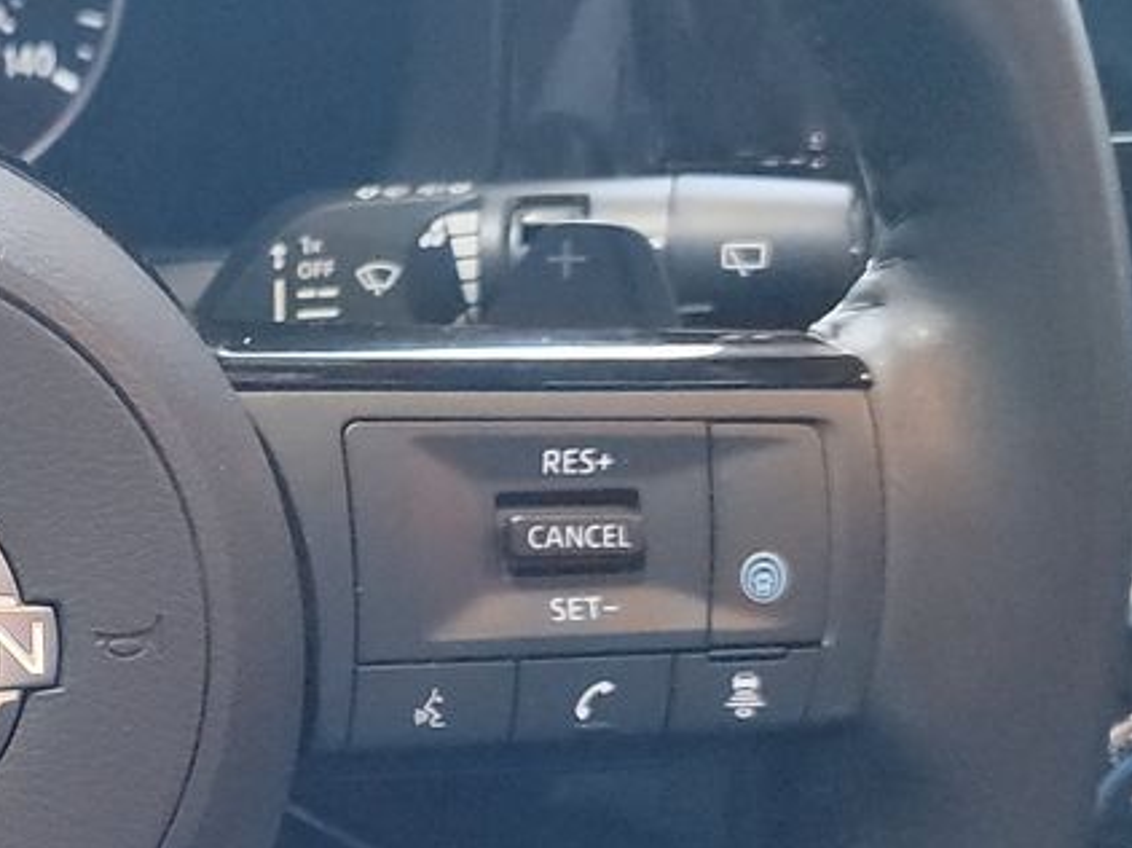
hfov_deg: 20.2
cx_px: -231
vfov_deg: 16.2
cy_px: 620
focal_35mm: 91
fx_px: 2974
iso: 1359
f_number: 1.8
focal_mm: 6.7
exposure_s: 1/59
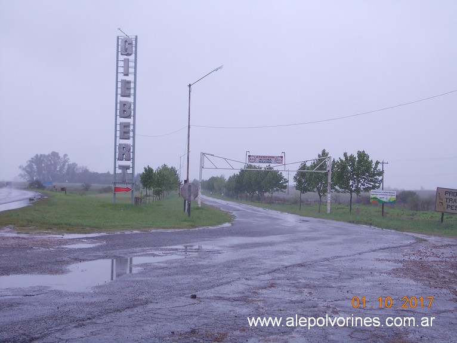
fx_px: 792
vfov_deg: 24.4
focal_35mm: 60
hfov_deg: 32.2
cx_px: 228
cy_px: 172
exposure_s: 1/400
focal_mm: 8.5
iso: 80
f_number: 4
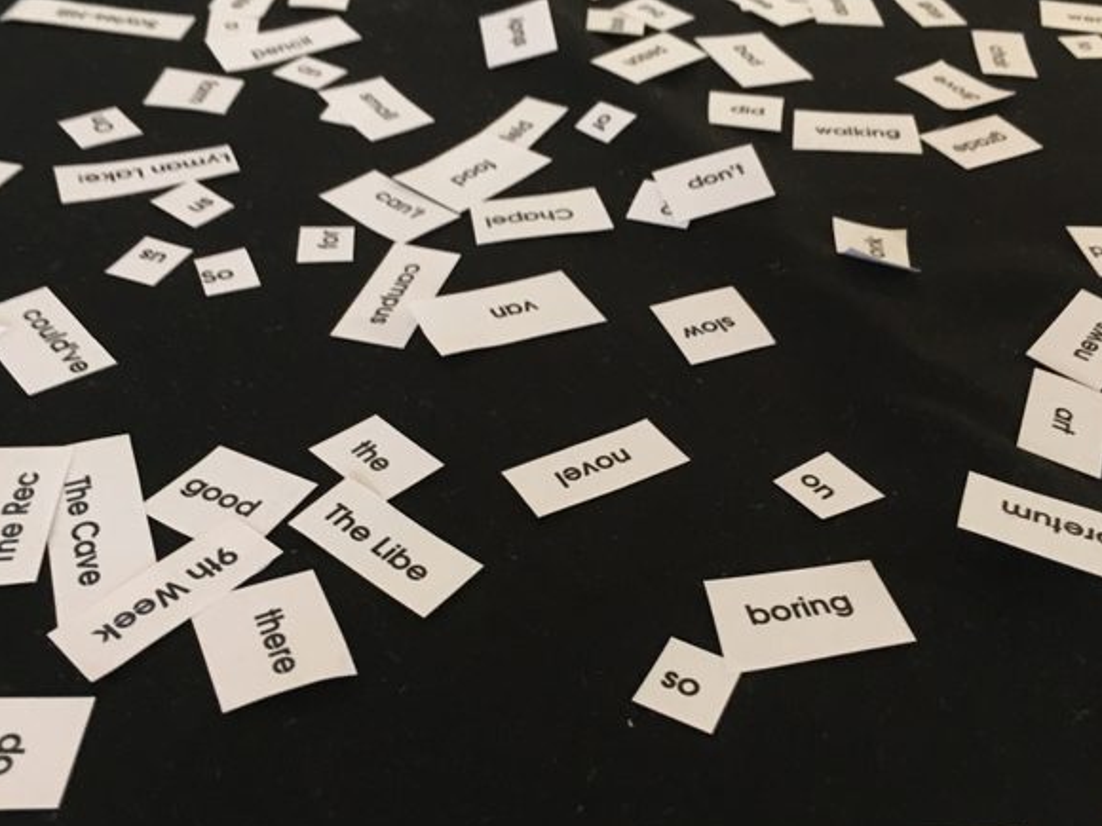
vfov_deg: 36.0
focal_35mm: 40
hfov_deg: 46.8
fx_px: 1273
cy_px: 416
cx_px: 572
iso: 250
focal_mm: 4.15
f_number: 2.2
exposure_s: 1/15
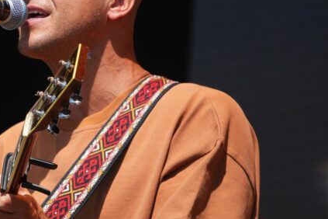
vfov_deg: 2.1
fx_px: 5985
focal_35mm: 657
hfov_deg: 3.1
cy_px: 103
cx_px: 38
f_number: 6.3
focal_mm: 241
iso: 125
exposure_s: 1/400
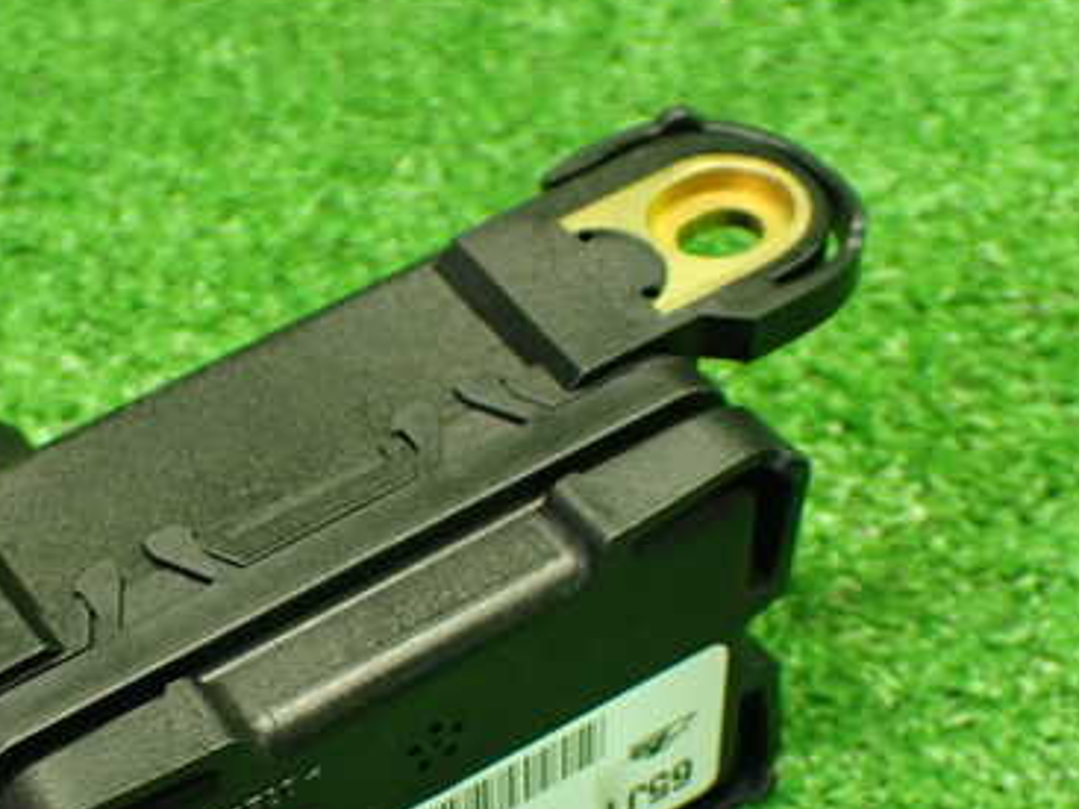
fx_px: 2244
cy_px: 594
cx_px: 285
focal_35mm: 72
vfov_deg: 20.3
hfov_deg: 26.7
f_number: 2.9
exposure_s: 1/60
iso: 800
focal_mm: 7.84
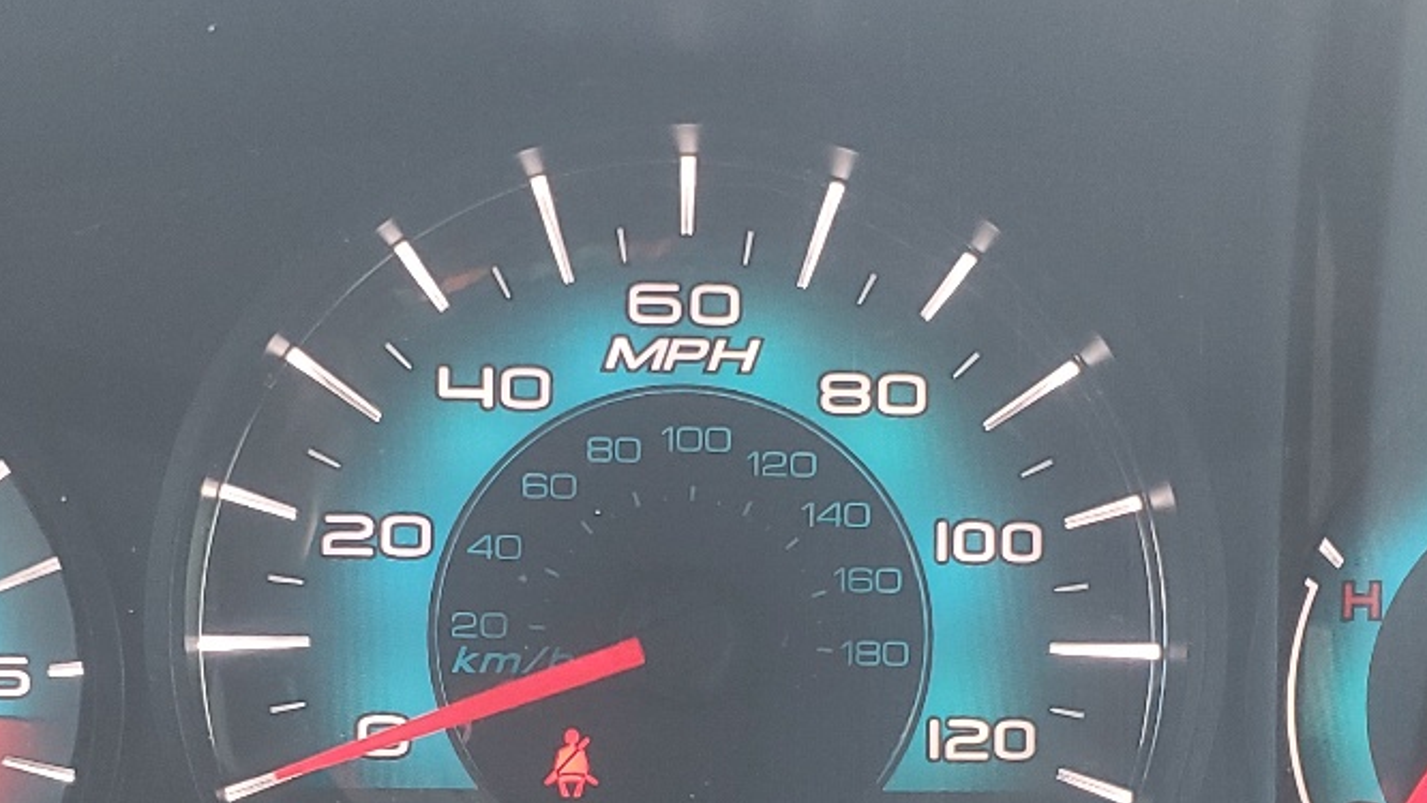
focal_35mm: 68
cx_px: 714
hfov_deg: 31.0
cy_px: 690
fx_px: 2574
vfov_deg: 17.5
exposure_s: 1/60.2
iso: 73
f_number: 1.5
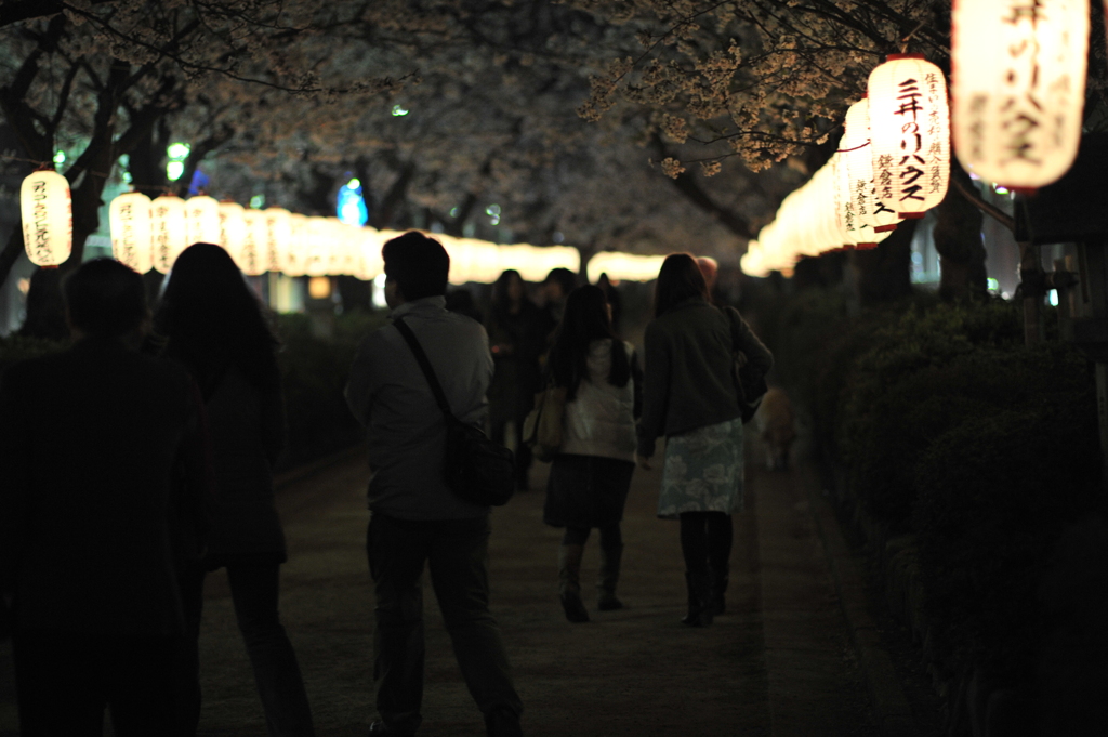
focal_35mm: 105
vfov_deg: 13.0
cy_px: 368
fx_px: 3229
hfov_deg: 19.5
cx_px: 554
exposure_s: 1/80
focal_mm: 105
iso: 1600
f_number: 2
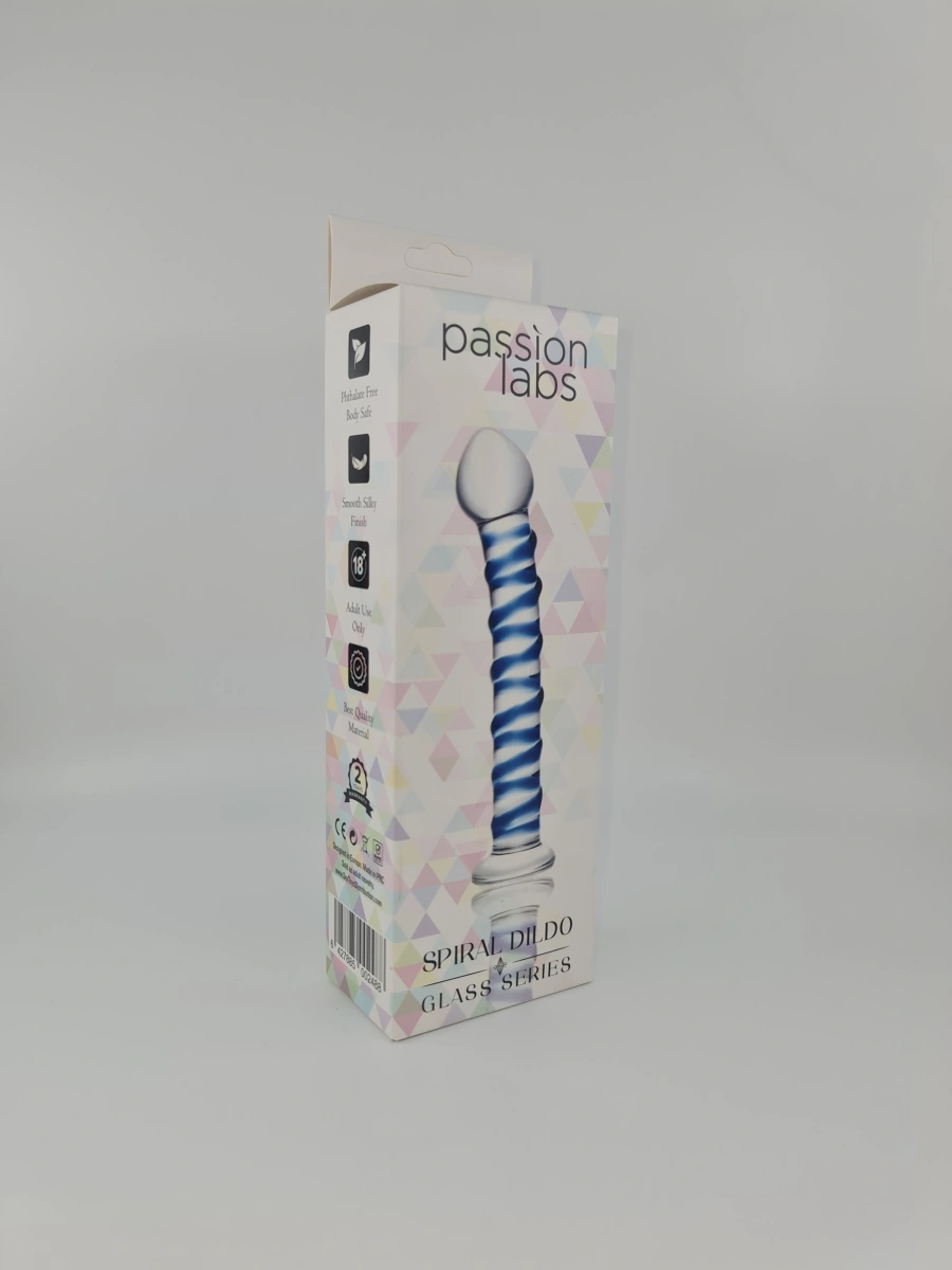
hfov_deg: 54.9
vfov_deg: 69.4
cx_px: 476
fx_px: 917
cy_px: 635
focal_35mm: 25
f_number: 1.8
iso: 50
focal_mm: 7
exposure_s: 1/307
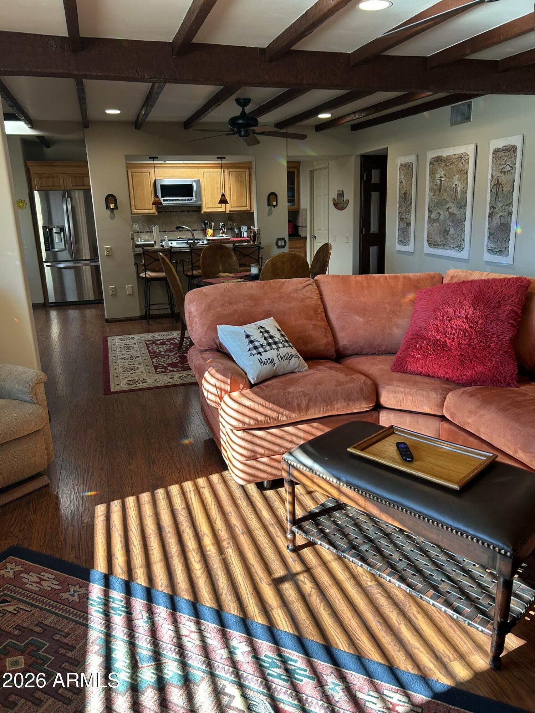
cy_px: 356
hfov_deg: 53.1
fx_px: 536
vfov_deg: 67.3
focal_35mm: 26
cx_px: 268
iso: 80
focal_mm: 5.7
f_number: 1.5
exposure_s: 1/120
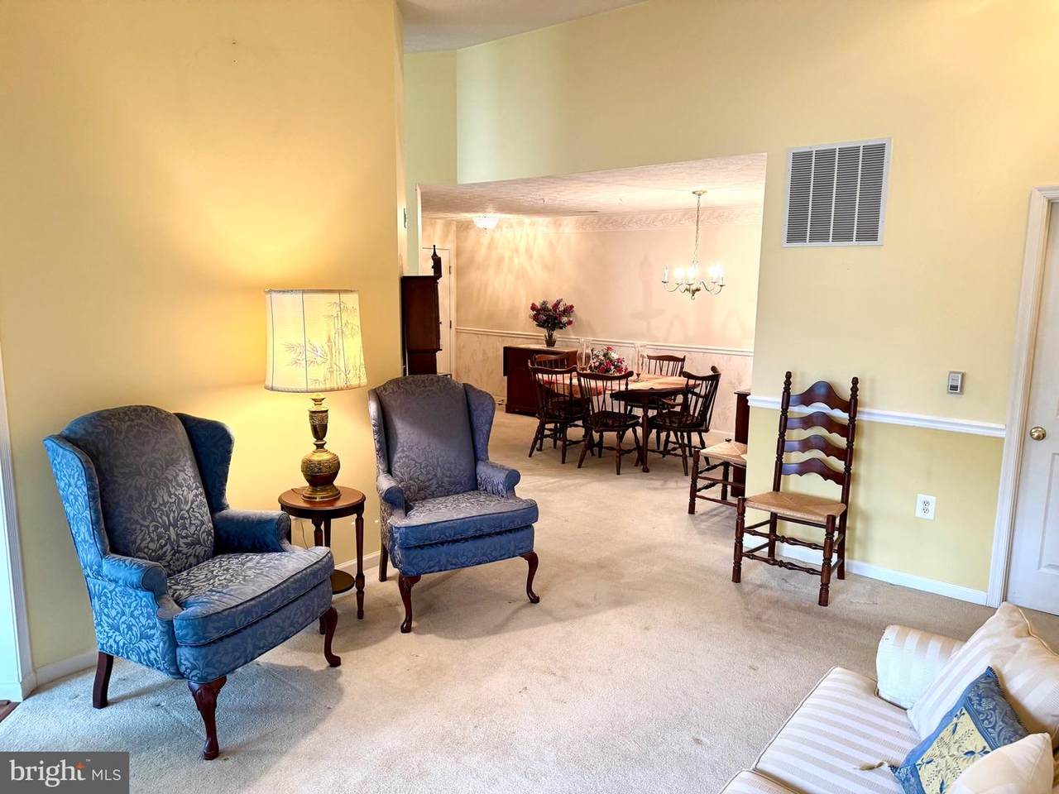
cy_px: 397
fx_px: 734
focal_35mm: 24
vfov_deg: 56.8
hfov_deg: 71.6
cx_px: 530
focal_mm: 6.76
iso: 250
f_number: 1.78
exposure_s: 1/60
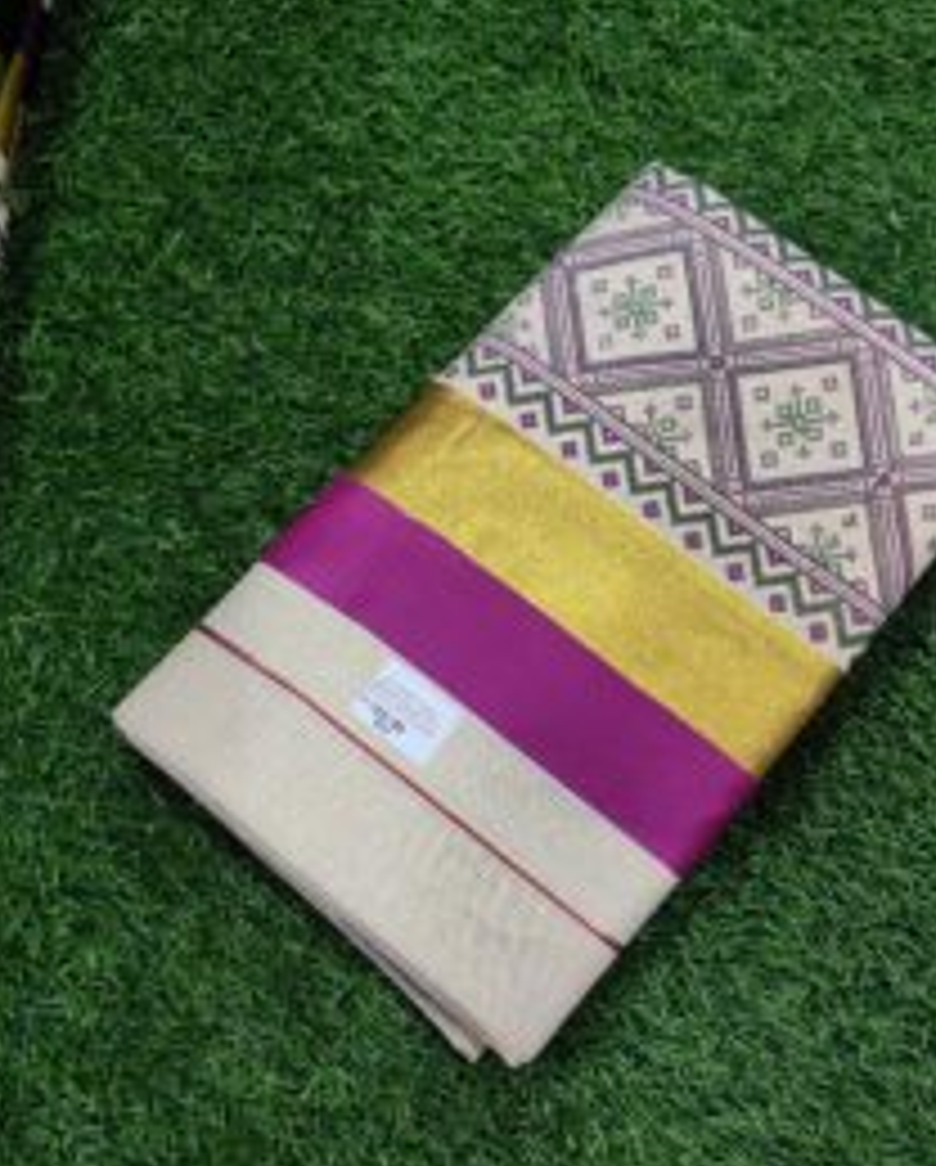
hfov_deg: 60.3
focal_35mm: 23
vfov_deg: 72.3
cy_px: 648
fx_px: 795
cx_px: 578
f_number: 1.79
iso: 328
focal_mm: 4.74
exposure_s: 1/33
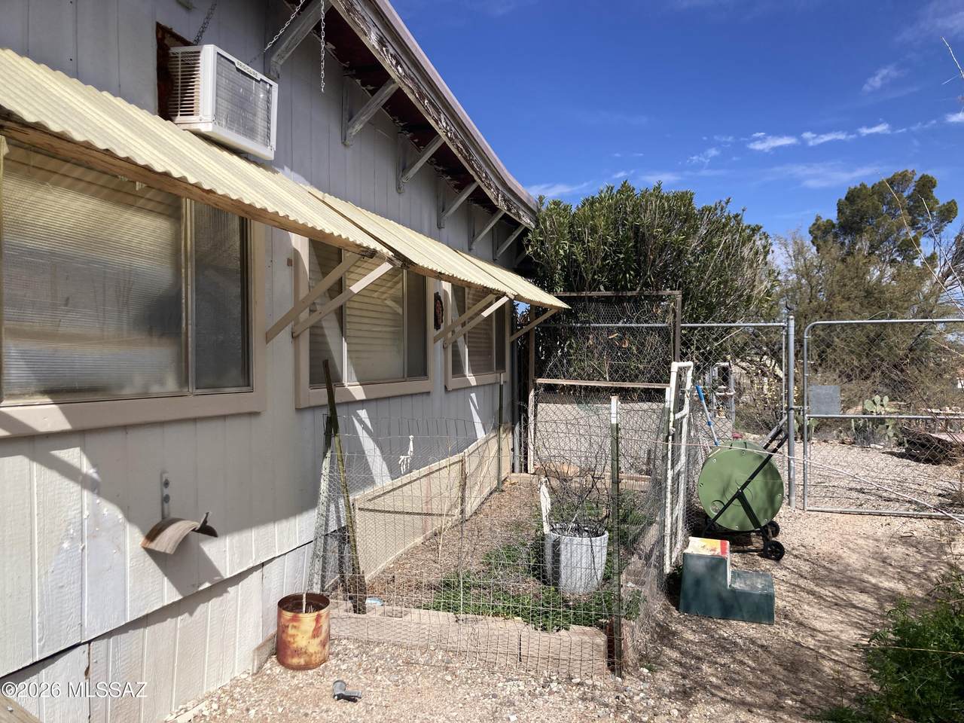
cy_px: 362
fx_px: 780
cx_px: 482
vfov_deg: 49.7
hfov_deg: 63.4
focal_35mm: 28
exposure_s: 1/3247
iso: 25
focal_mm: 3.99
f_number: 1.8
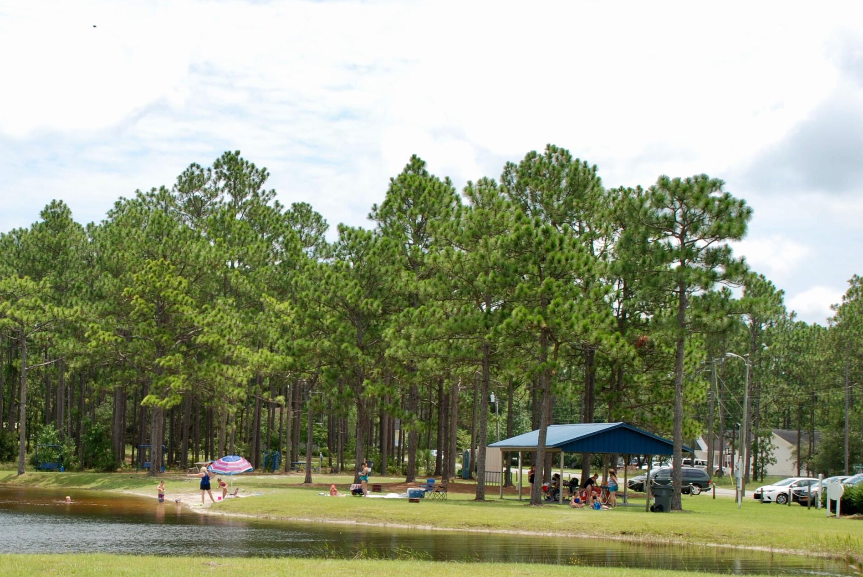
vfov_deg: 17.9
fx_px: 1824
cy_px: 413
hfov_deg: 26.3
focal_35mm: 76
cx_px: 230
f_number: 7.1
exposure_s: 1/200
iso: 100
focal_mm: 32
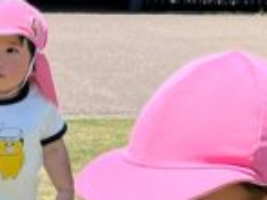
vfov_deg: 10.6
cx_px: -127
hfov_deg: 13.7
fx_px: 1048
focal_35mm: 136
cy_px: 285
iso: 50
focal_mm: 5.1
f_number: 1.6
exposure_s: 1/4016
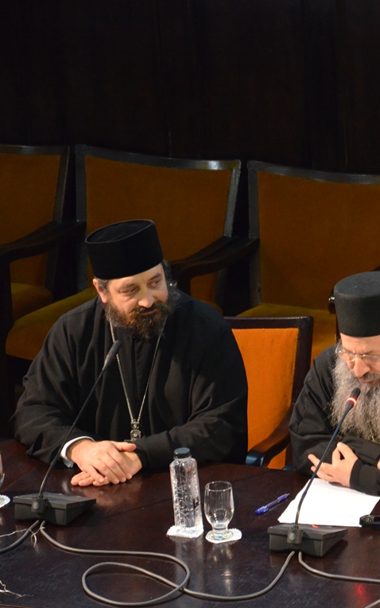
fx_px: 3527
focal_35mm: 213
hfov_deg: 6.1
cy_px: 303
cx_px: 410
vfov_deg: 9.8
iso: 3200
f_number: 5.6
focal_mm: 92
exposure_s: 1/13
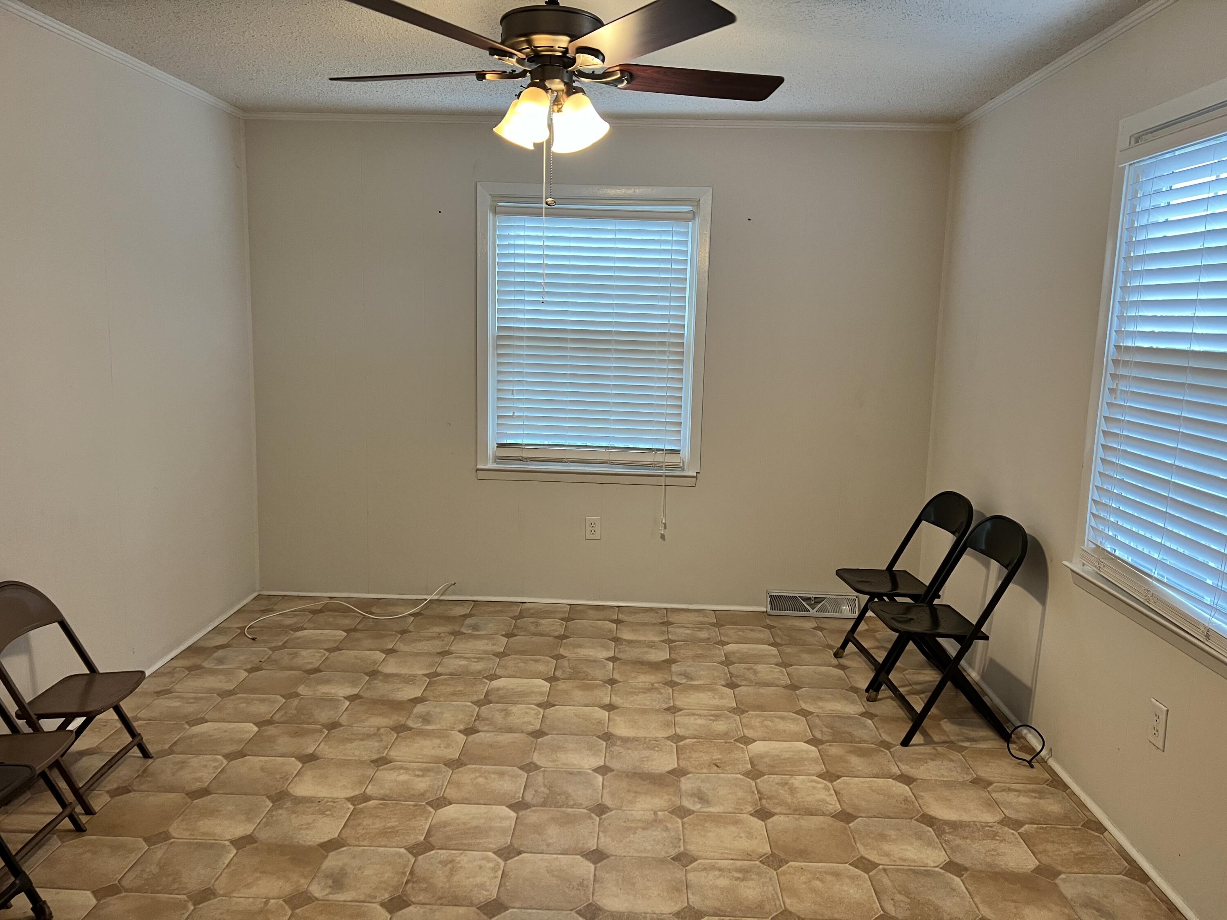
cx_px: 614
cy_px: 460
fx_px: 922
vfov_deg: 53.1
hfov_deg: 67.3
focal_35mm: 26
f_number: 1.5
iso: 100
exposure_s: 1/60
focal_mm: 5.7
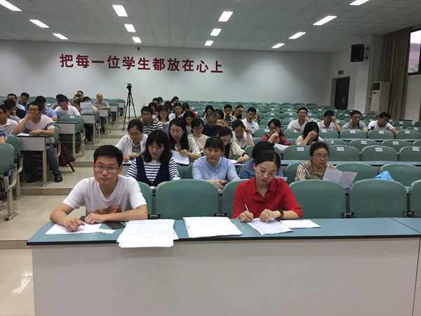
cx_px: 210
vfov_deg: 48.2
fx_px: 353
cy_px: 158
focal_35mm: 29
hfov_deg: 61.7
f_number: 2.2
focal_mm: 4.15
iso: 160
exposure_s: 1/33
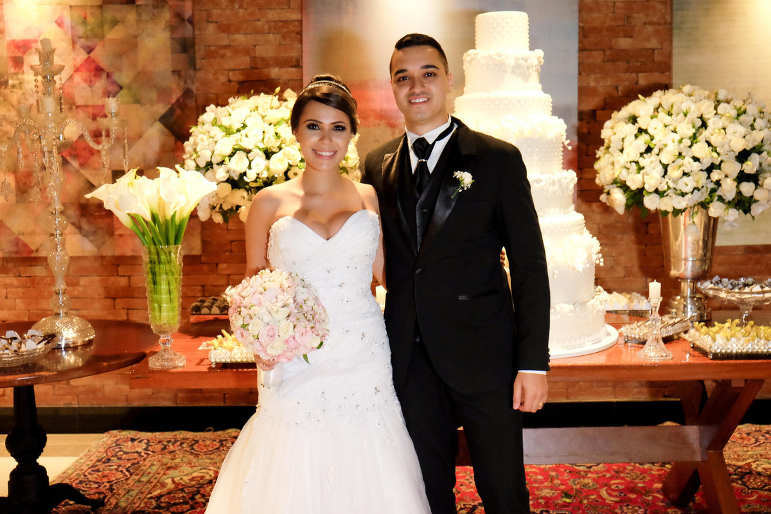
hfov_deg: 48.5
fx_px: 857
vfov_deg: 33.4
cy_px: 257
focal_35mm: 40
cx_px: 386
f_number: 4
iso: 3200
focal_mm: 26.5
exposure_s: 1/40
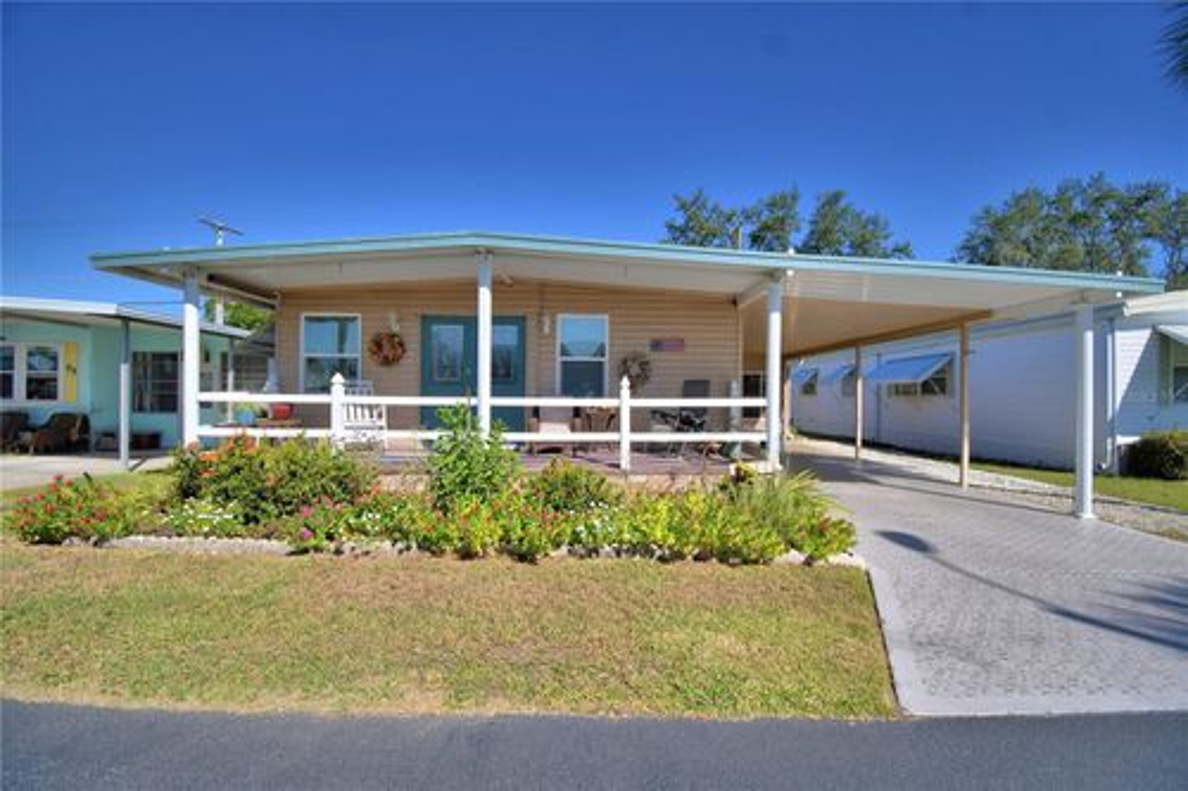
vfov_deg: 77.3
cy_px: 396
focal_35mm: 15
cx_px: 594
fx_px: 495
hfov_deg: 100.4
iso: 100
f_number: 4.5
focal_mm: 10
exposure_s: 1/1600
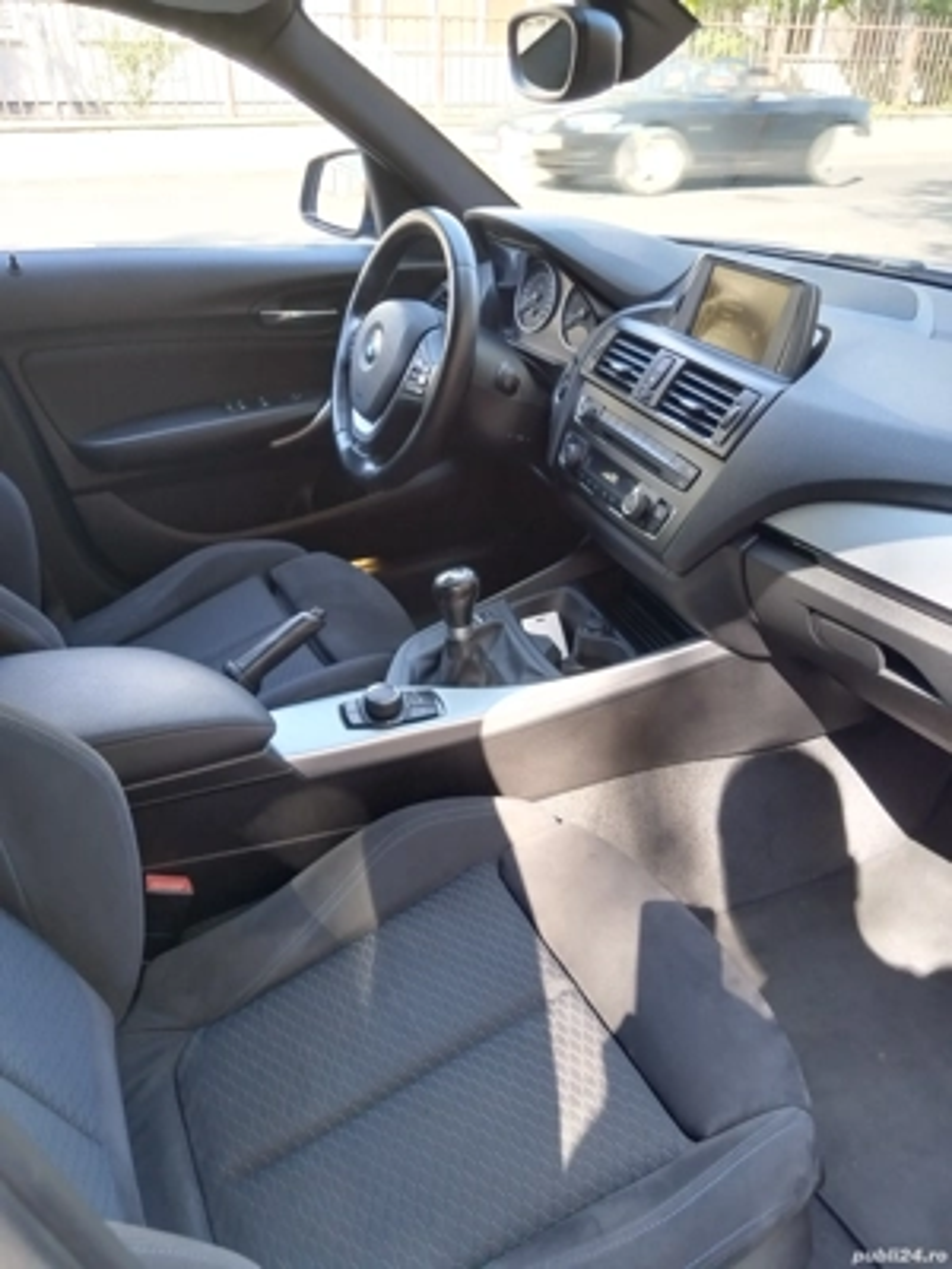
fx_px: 587
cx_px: 476
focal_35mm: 16
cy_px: 634
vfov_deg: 94.5
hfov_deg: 78.1
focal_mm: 1.68
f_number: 1.9
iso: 202
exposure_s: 1/50
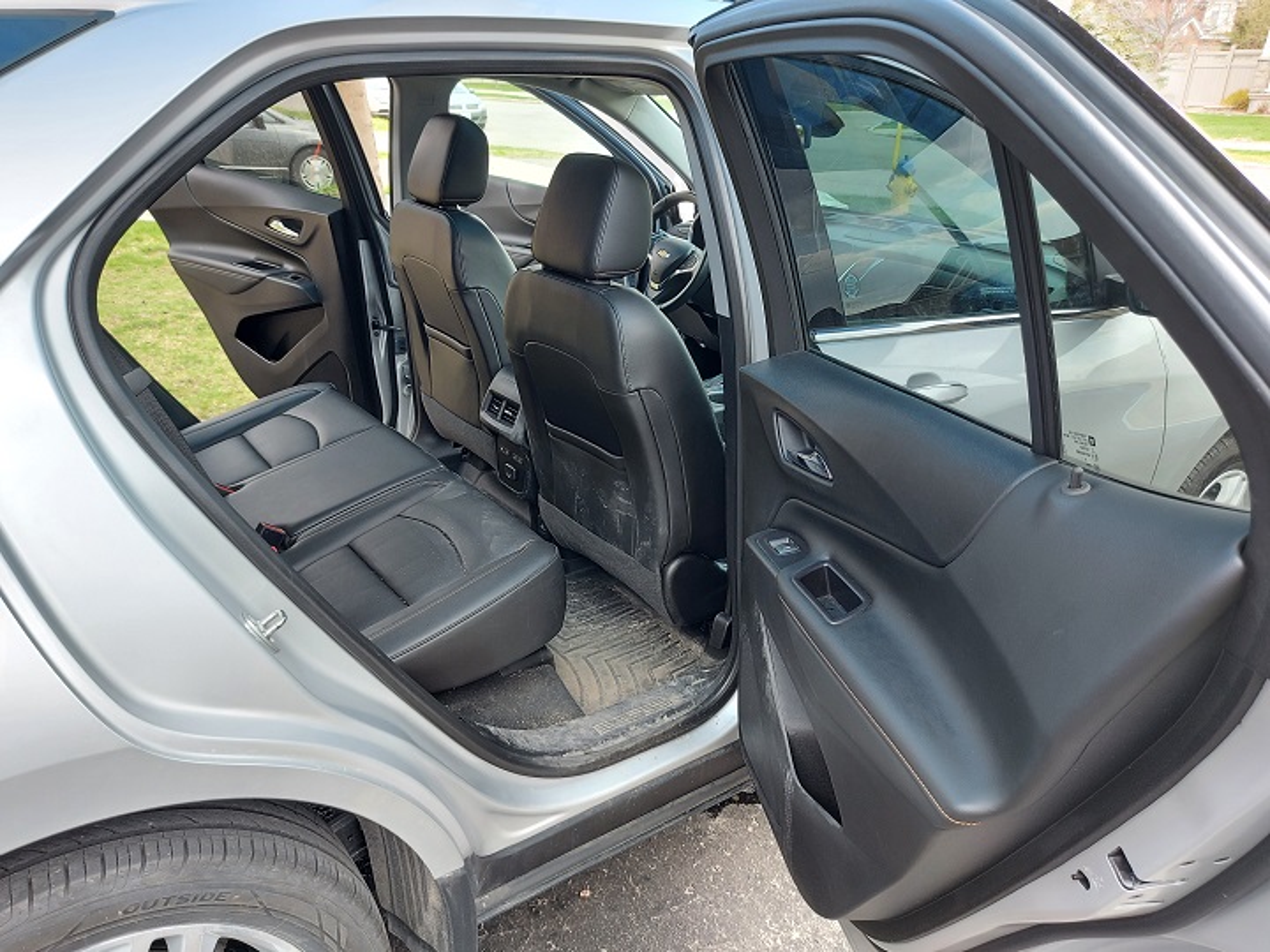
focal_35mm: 24
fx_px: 881
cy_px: 476
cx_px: 635
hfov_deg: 71.6
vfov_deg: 56.8
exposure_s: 1/60
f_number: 1.8
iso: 40
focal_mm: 5.23
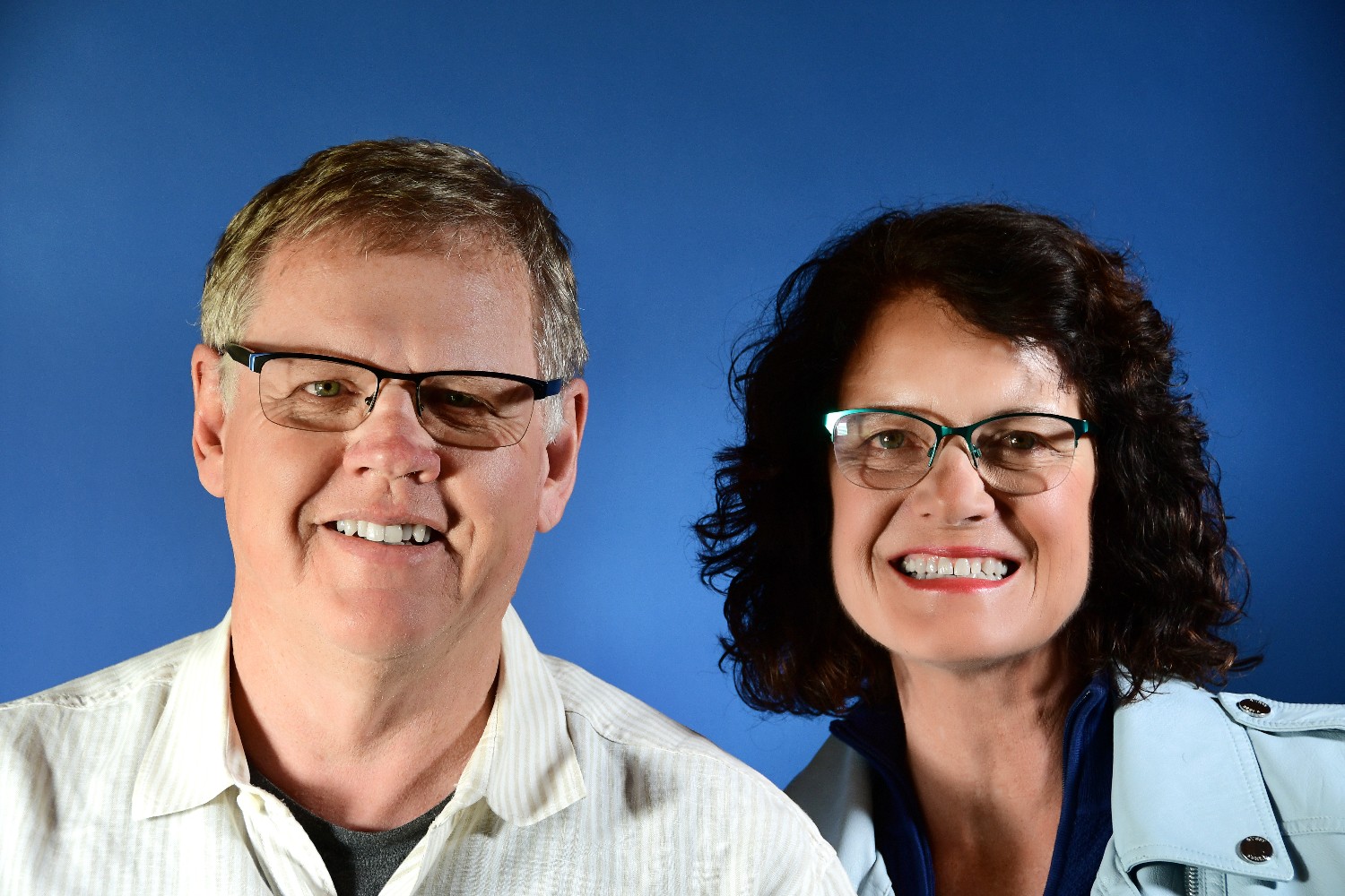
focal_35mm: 98
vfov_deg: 14.0
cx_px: 672
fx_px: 3642
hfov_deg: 20.9
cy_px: 448
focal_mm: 65
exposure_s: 1/100
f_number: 6.3
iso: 400
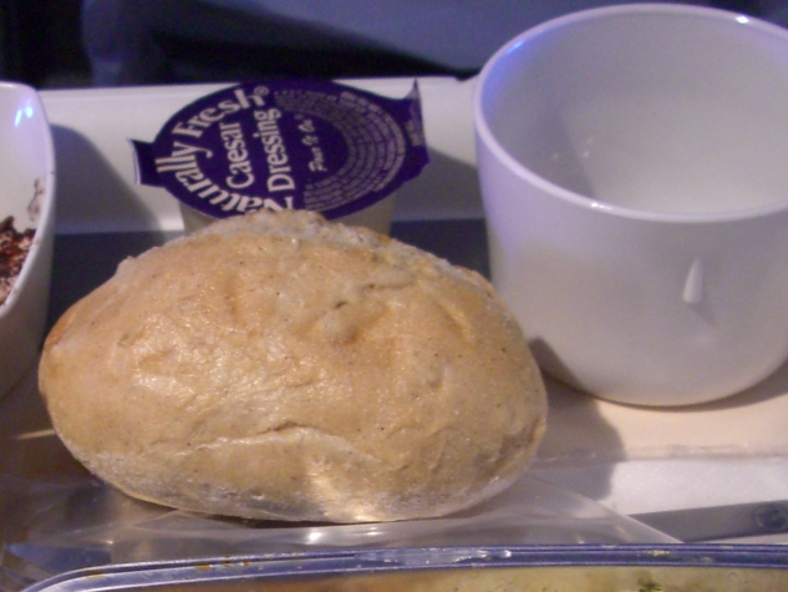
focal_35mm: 96
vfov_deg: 15.1
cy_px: 603
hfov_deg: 20.3
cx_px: 245
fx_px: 2186
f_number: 2.8
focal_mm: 7.9
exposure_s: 1/15
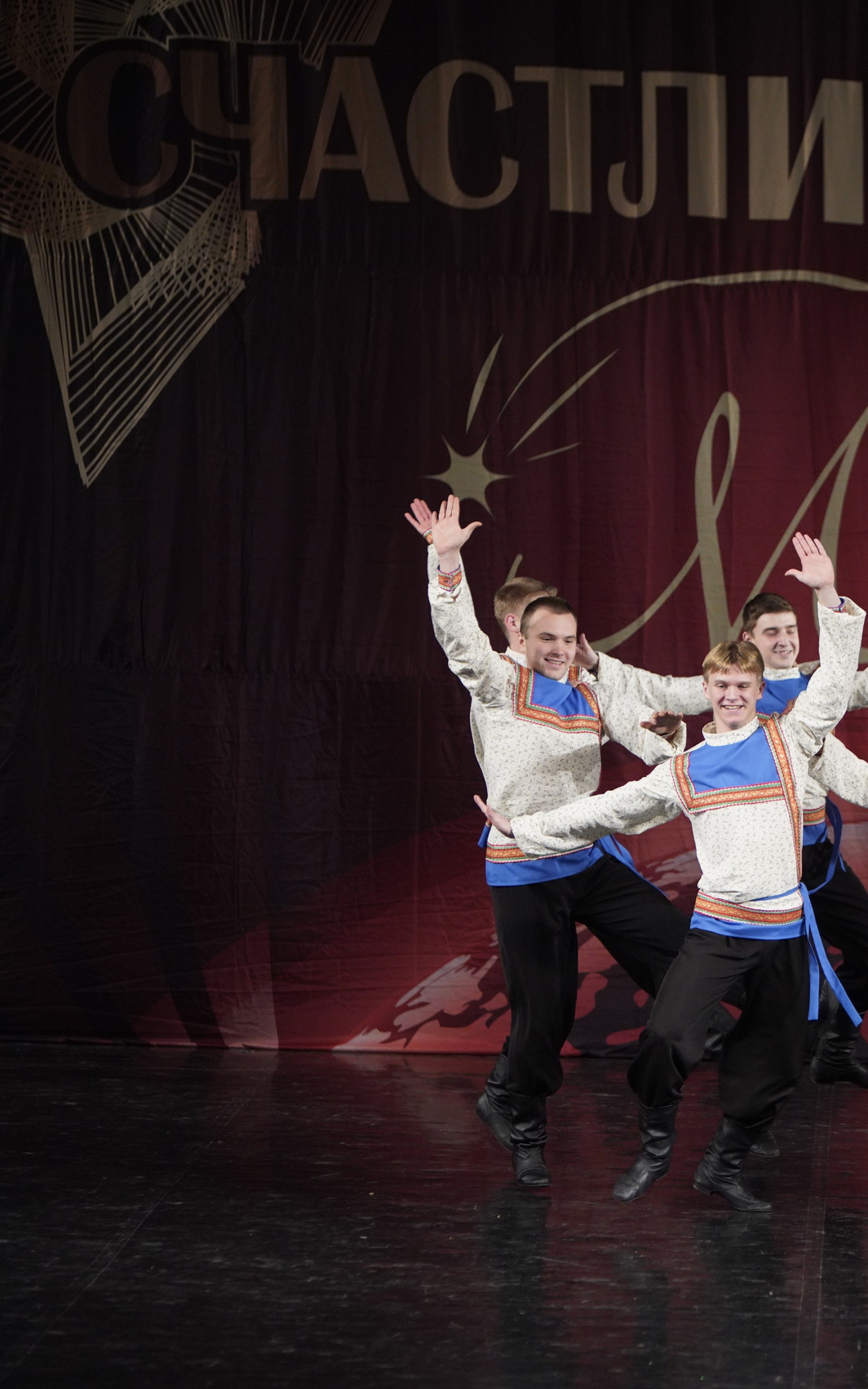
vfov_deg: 10.1
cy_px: 693
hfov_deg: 6.3
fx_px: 7833
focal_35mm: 207
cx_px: 852
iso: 2000
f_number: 2.8
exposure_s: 1/500
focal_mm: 135
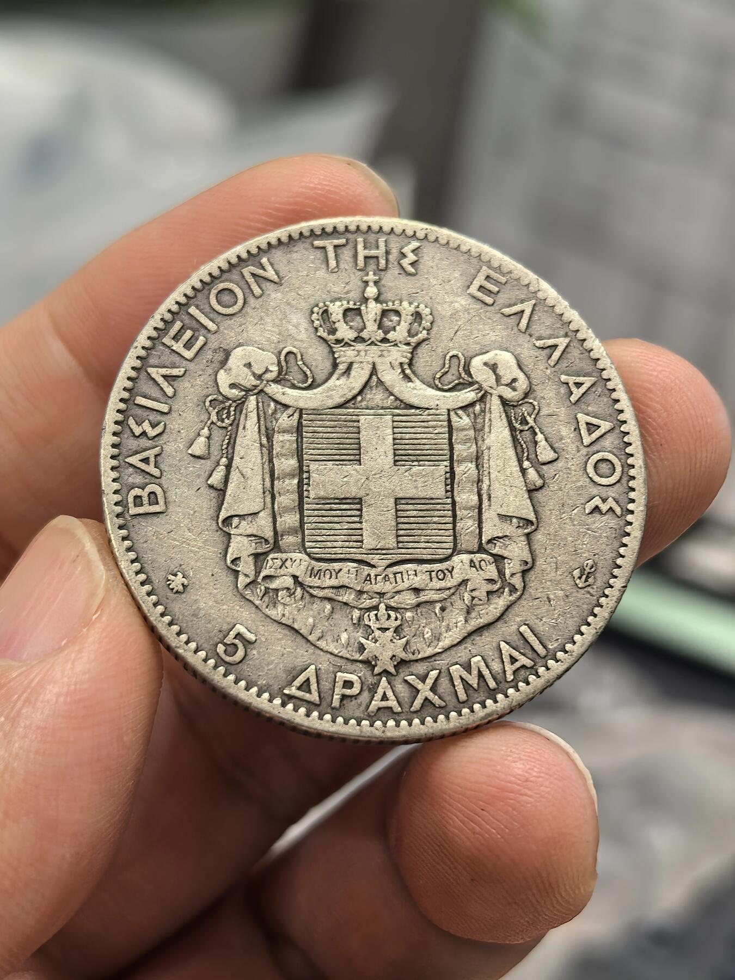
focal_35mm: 54
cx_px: 368
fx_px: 1529
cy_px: 490
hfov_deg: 27.0
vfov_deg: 35.5
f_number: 2
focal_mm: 6.98
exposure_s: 1/50
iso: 160
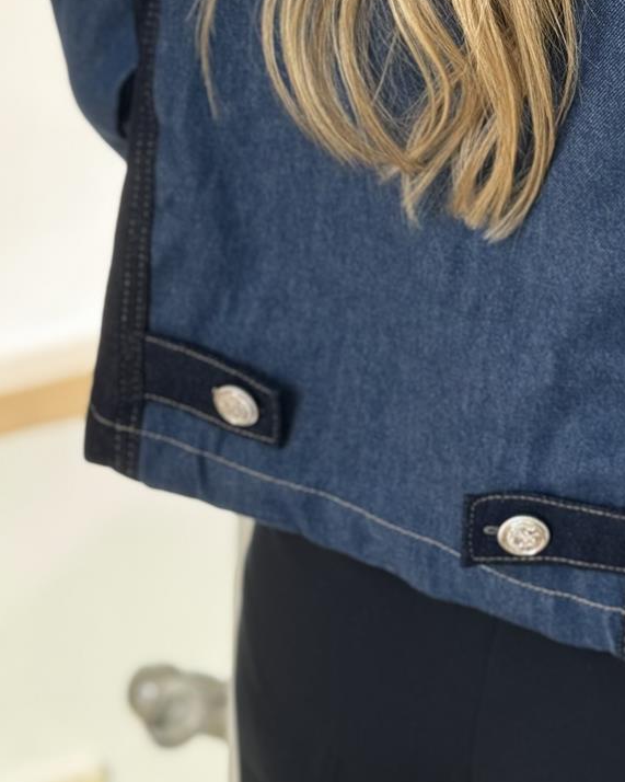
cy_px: -43
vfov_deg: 17.7
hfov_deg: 14.6
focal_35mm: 105
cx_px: 514
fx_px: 2428
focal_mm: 6.76
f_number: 1.78
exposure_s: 1/297
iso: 64
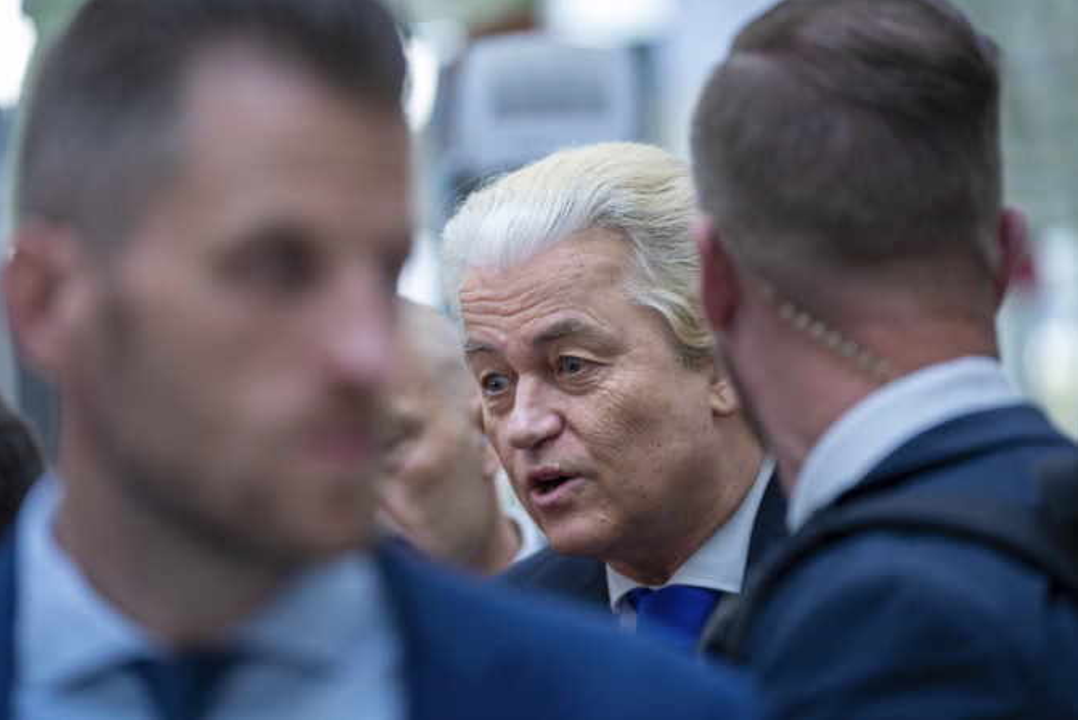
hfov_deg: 14.9
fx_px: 4134
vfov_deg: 10.0
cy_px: 359
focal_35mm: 138
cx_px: 537
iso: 500
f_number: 2.8
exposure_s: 1/320
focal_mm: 137
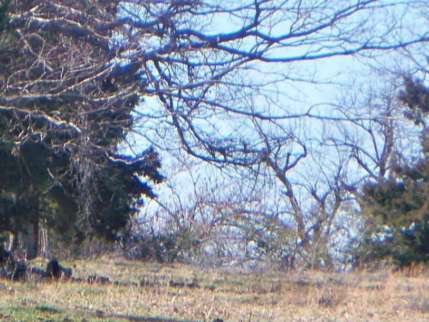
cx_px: 154
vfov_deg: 2.9
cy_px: 213
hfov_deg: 3.9
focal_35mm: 510
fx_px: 6321
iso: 125
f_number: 4.4
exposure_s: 1/500
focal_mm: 28.83
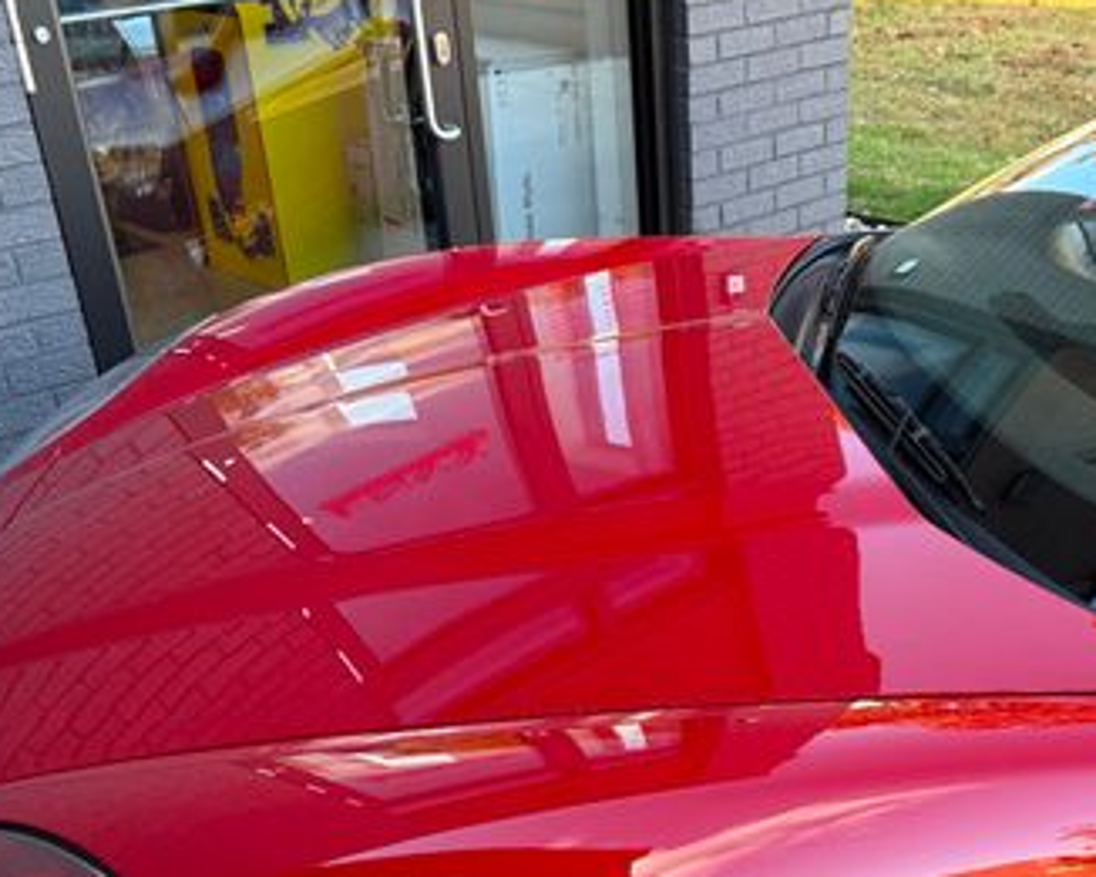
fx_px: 1493
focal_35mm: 46
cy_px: 769
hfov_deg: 40.0
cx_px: 706
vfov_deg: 31.4
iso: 125
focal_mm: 6.76
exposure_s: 1/228
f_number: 1.78
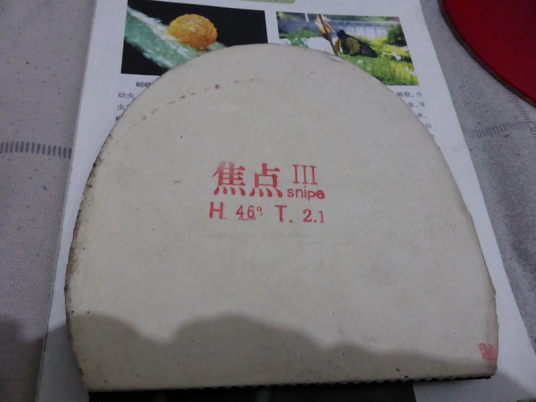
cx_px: 268
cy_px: 201
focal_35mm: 25
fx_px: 387
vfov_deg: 54.9
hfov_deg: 69.4
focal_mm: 4.3
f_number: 3.3
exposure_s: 1/15
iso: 1000
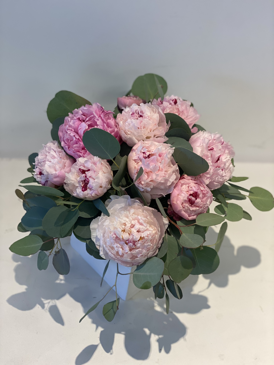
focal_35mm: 52
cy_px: 182
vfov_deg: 36.8
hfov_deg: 28.0
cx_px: 137
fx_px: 549
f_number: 2
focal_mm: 6
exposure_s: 1/120
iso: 125
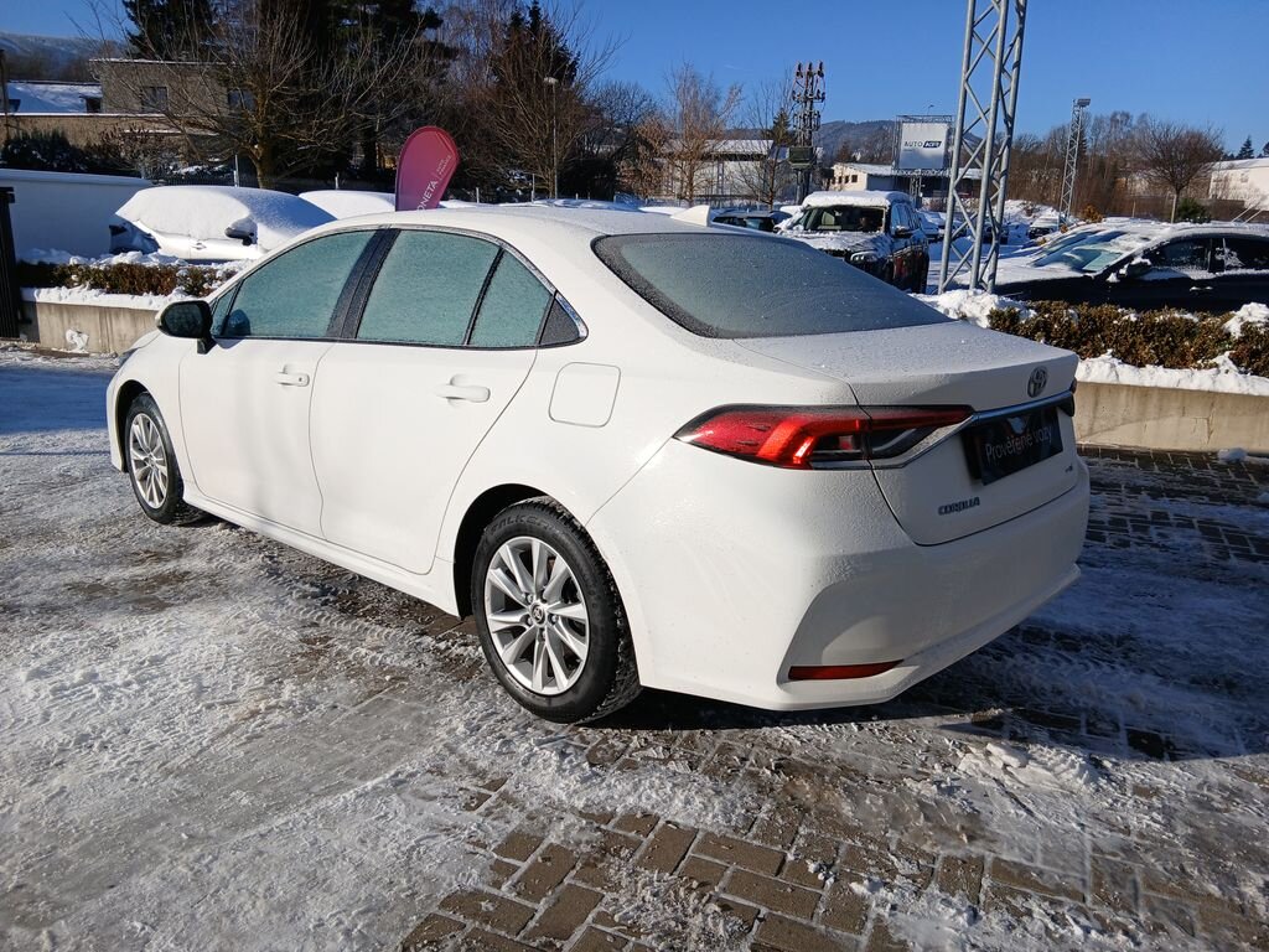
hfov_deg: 67.3
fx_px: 953
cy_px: 476
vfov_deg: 53.1
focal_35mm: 26
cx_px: 634
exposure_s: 1/984
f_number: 1.8
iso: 20
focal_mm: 3.98
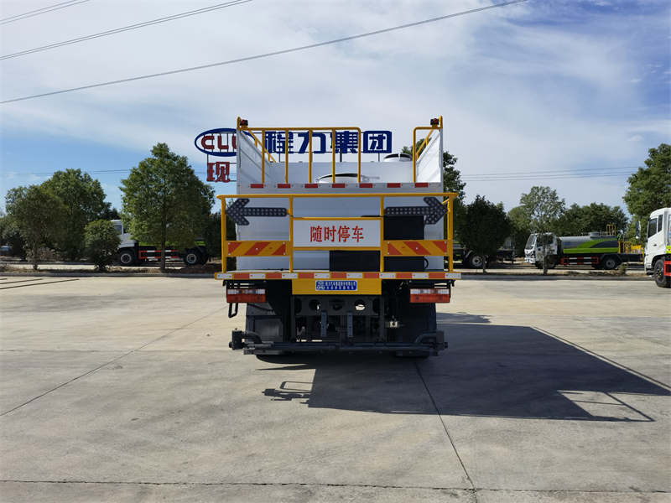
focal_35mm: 27
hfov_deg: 65.3
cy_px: 252
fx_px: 523
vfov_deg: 51.4
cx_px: 336
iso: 50
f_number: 1.9
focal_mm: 6.67
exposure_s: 1/6211
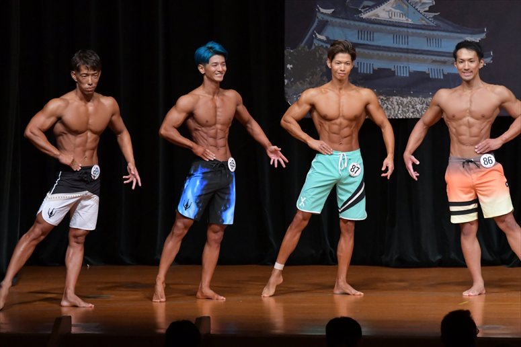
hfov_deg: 8.6
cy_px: 174
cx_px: 260
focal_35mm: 240
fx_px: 3472
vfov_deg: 5.7
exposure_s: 1/400
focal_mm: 160
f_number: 5.6
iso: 5000
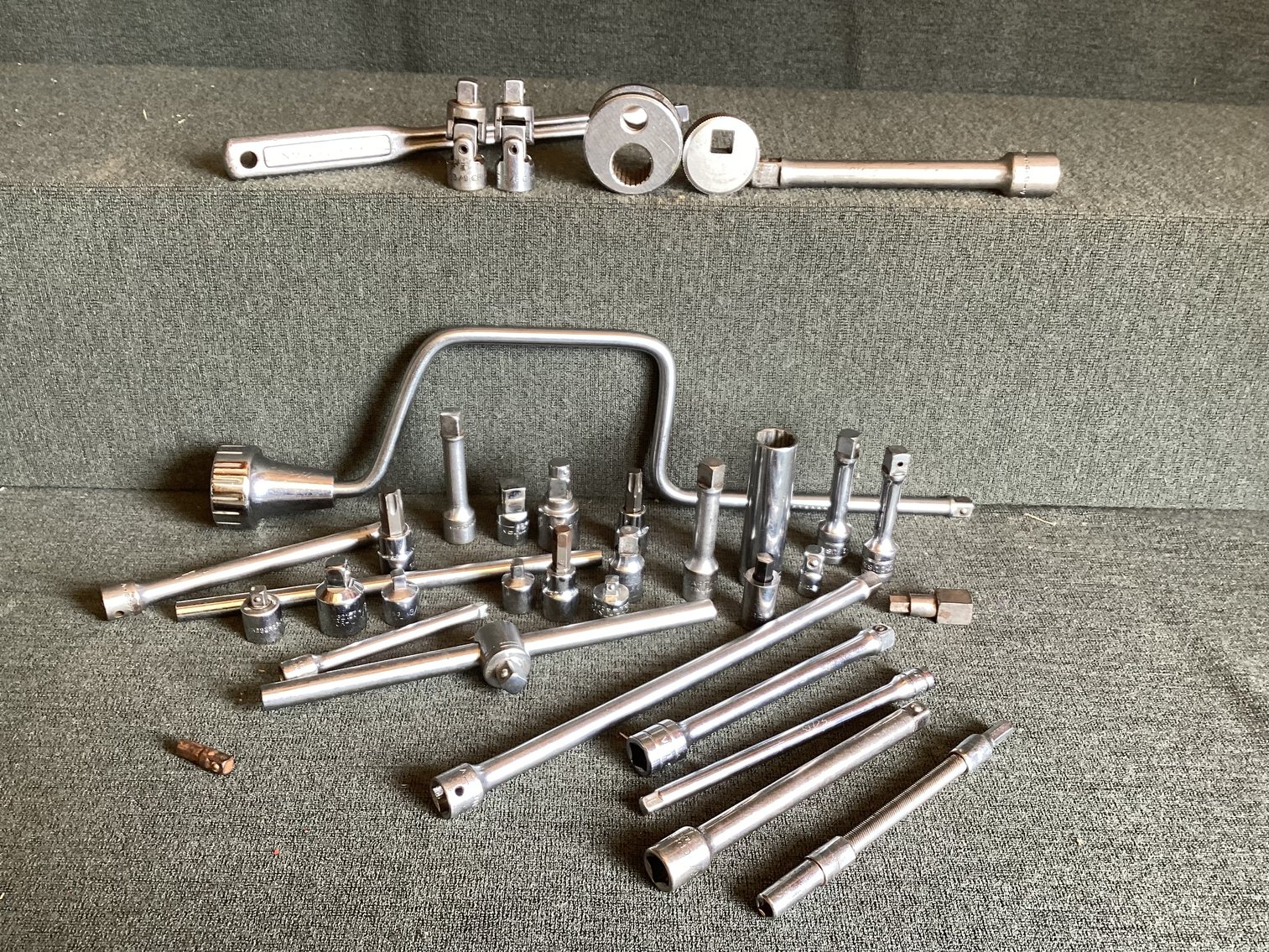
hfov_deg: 58.3
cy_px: 476
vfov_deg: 45.4
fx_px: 1137
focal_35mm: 31
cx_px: 634
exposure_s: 1/50
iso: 64
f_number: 2.4
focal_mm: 3.3
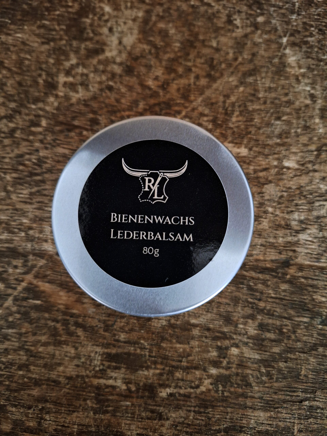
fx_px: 290
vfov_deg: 73.9
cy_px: 218
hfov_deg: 58.9
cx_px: 164
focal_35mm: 23
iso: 1000
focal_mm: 5.54
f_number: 1.8
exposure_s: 1/20
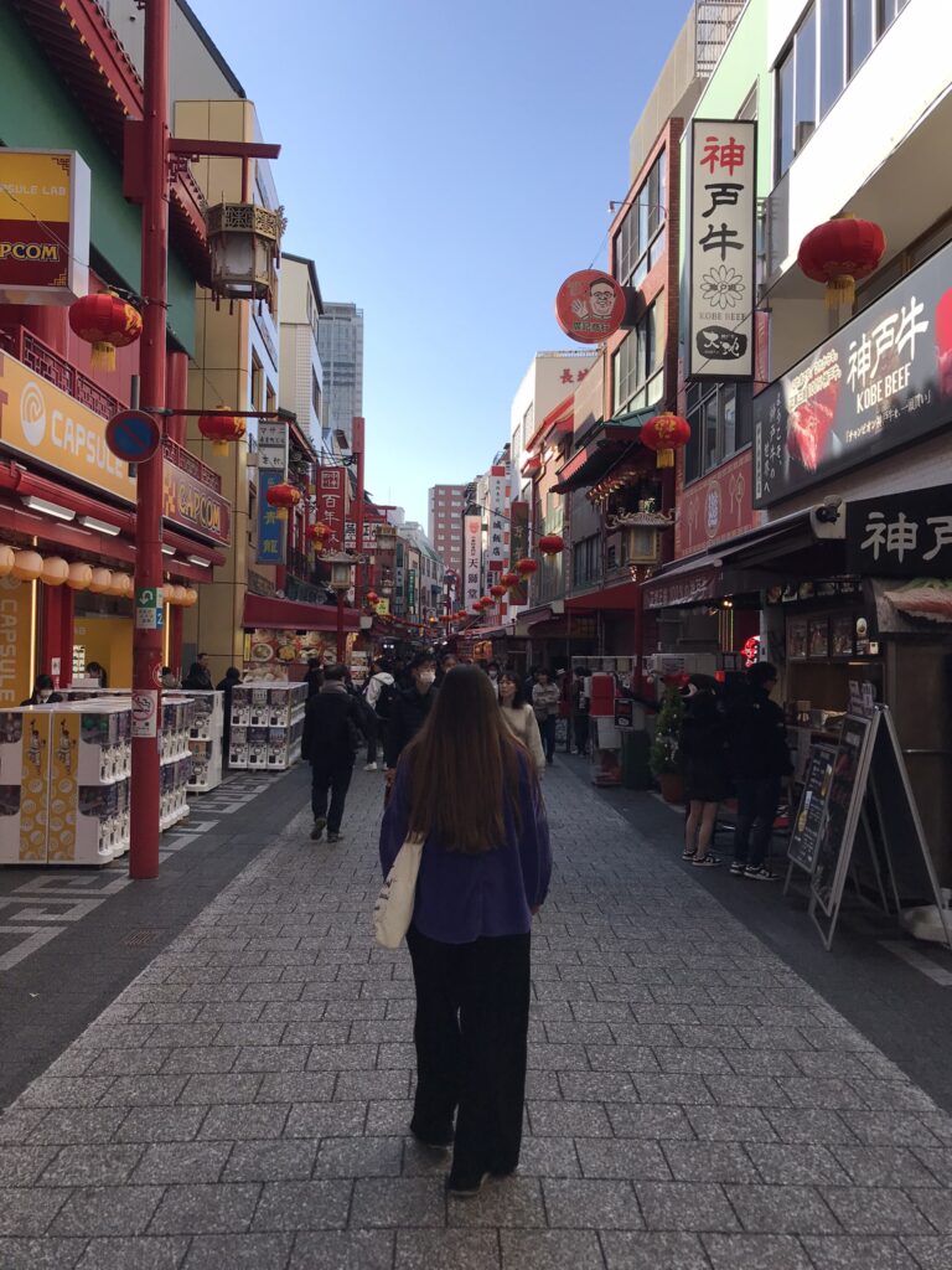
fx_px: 1027
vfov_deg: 63.4
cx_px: 476
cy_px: 635
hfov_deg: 49.7
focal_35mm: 28
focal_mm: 3.99
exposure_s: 1/1294
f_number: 1.8
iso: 20
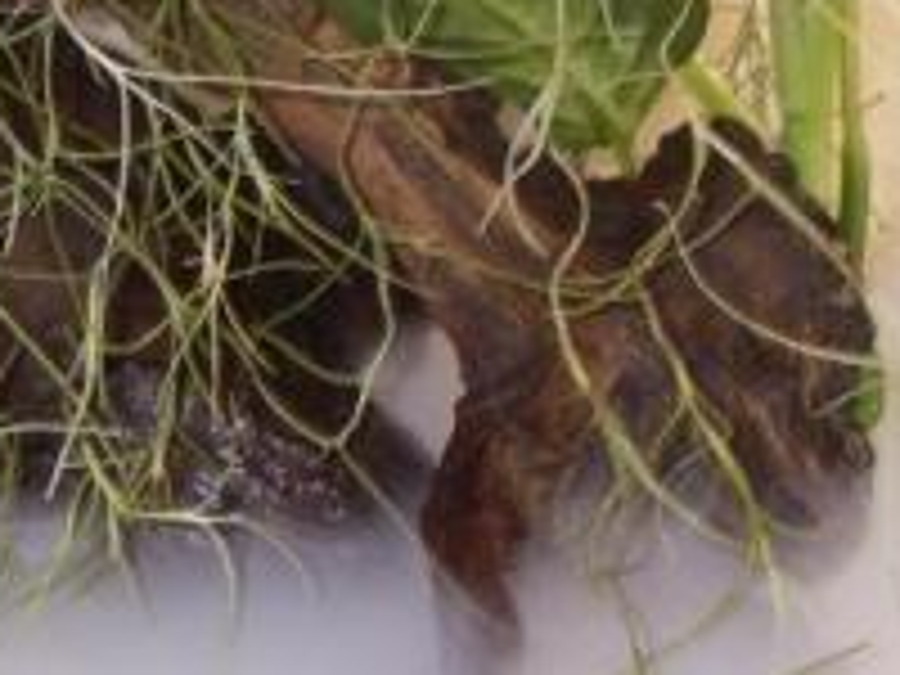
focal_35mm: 85
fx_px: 2210
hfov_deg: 23.0
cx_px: 518
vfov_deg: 17.3
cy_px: 216
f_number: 3.3
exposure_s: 1/40
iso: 160
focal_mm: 6.3
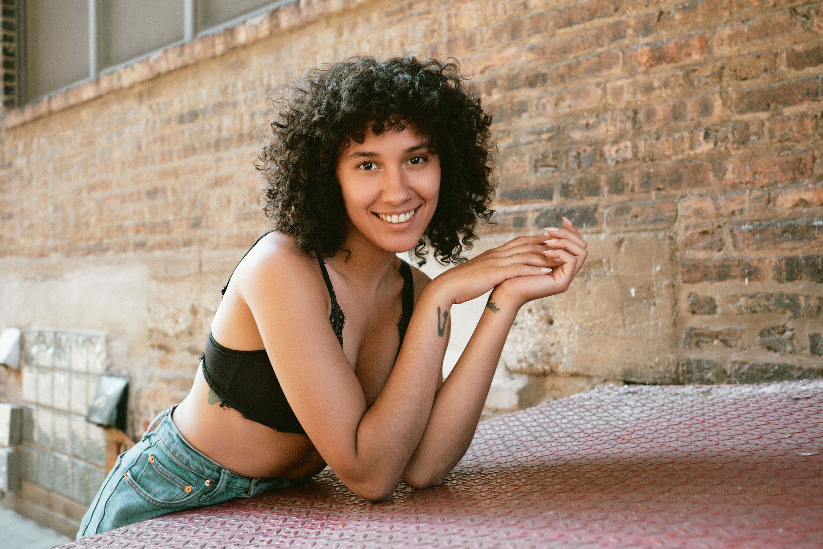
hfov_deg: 50.7
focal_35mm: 38
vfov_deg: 35.0
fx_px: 869
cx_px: 423
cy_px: 285
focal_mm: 23
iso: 160
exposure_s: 1/125
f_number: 2.8
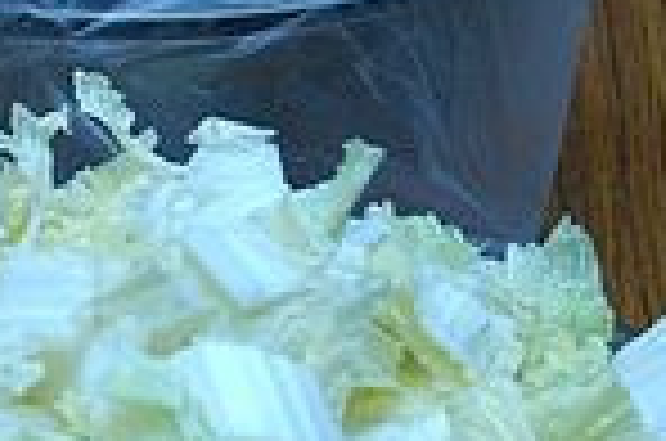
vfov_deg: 7.3
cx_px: -180
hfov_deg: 10.7
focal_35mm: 188
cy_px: 274
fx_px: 3471
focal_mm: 31
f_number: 4
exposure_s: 1/80
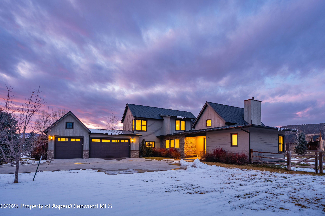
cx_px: 162
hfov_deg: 88.4
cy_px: 108
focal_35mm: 18
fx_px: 167
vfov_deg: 65.9
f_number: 5.6
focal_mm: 18.5
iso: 400
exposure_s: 1/40
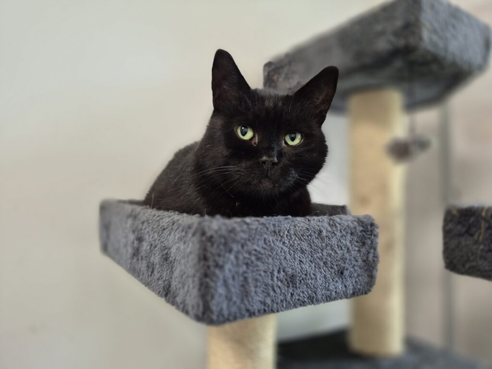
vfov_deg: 58.9
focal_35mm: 23
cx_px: 246
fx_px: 327
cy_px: 184
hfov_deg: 73.9
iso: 320
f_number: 1.8
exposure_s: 1/100
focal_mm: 5.4
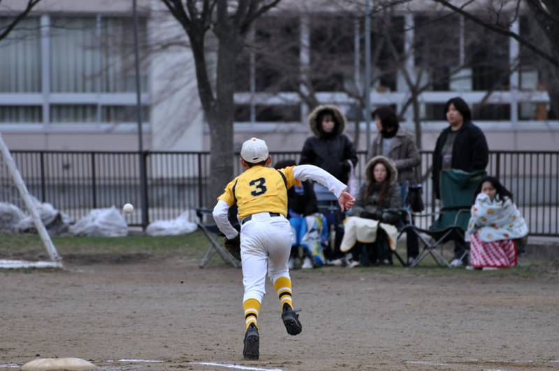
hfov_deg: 4.6
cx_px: 280
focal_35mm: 450
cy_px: 186
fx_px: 6978
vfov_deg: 3.0
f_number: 5.6
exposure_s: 1/1600
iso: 800
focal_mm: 300
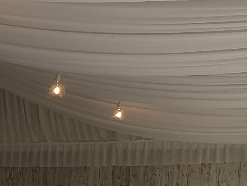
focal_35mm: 144
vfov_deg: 9.9
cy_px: 314
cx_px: -434
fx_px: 1028
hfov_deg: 10.6
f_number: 2.4
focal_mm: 4.3
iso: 50
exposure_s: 1/130
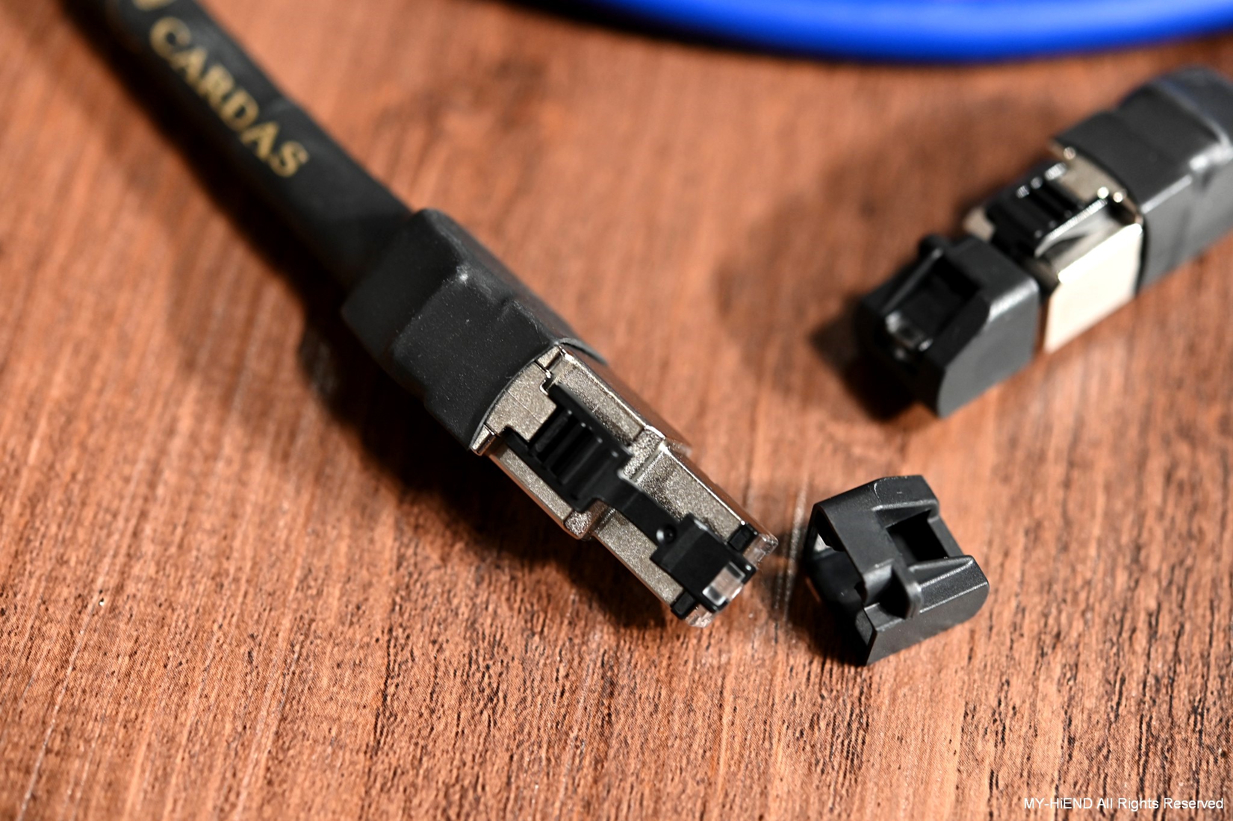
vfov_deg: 22.6
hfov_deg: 33.4
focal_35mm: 60
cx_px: 616
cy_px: 410
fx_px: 2054
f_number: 4
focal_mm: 60
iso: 2200
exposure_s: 1/60
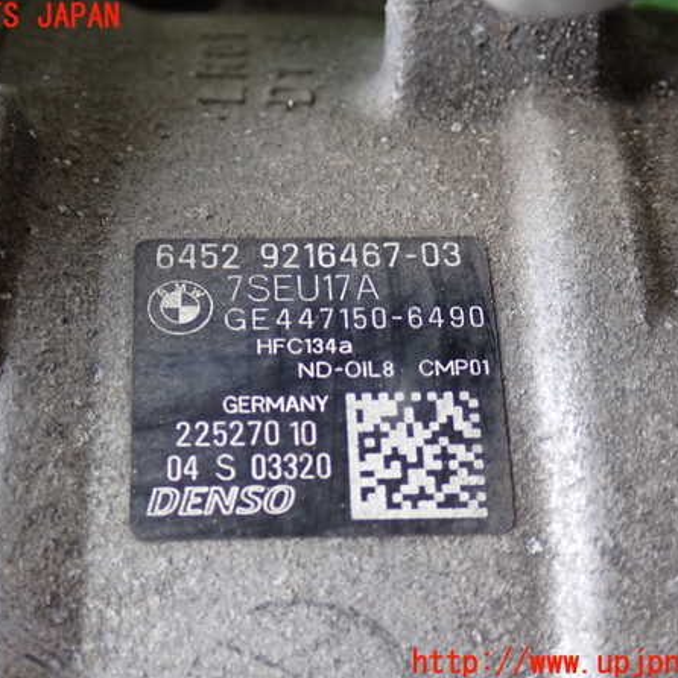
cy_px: 341
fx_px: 1529
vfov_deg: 25.0
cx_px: 299
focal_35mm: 69
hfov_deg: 25.0
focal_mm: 10.35
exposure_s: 1/60
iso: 500
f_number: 3.5
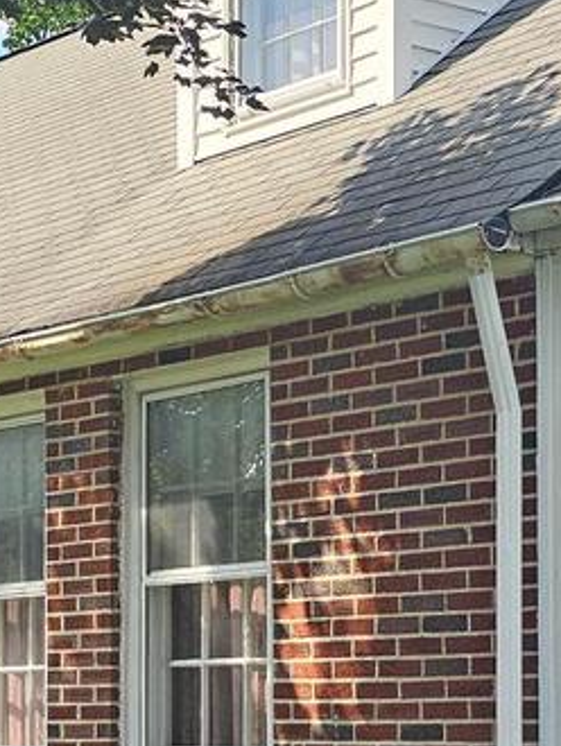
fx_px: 2309
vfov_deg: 18.1
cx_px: 185
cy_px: 637
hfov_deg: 13.8
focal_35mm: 107
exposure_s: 1/420
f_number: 1.7
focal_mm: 6.3
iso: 20
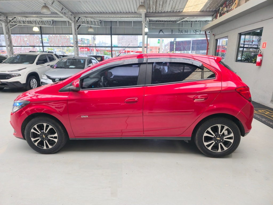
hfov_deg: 73.9
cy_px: 102
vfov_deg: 58.9
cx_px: 136
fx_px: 181
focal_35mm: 23
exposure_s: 1/40
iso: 160
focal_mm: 6.3
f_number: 1.7
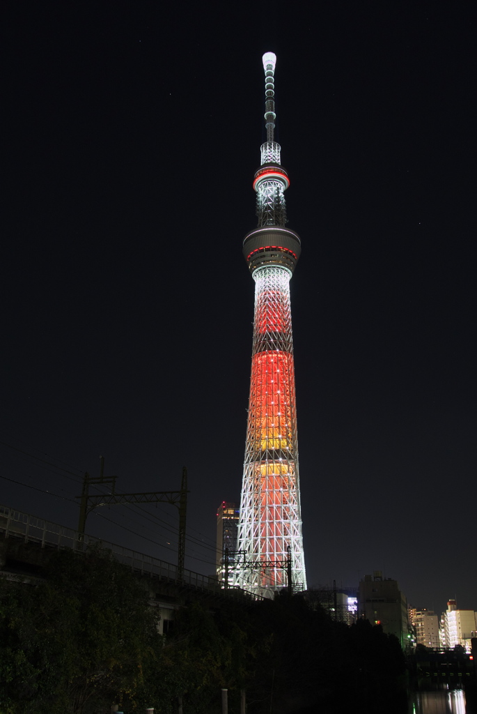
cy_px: 357
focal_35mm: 34
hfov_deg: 39.0
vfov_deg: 55.7
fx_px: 674
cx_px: 238
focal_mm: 12.7
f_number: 5.6
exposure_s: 10
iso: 100
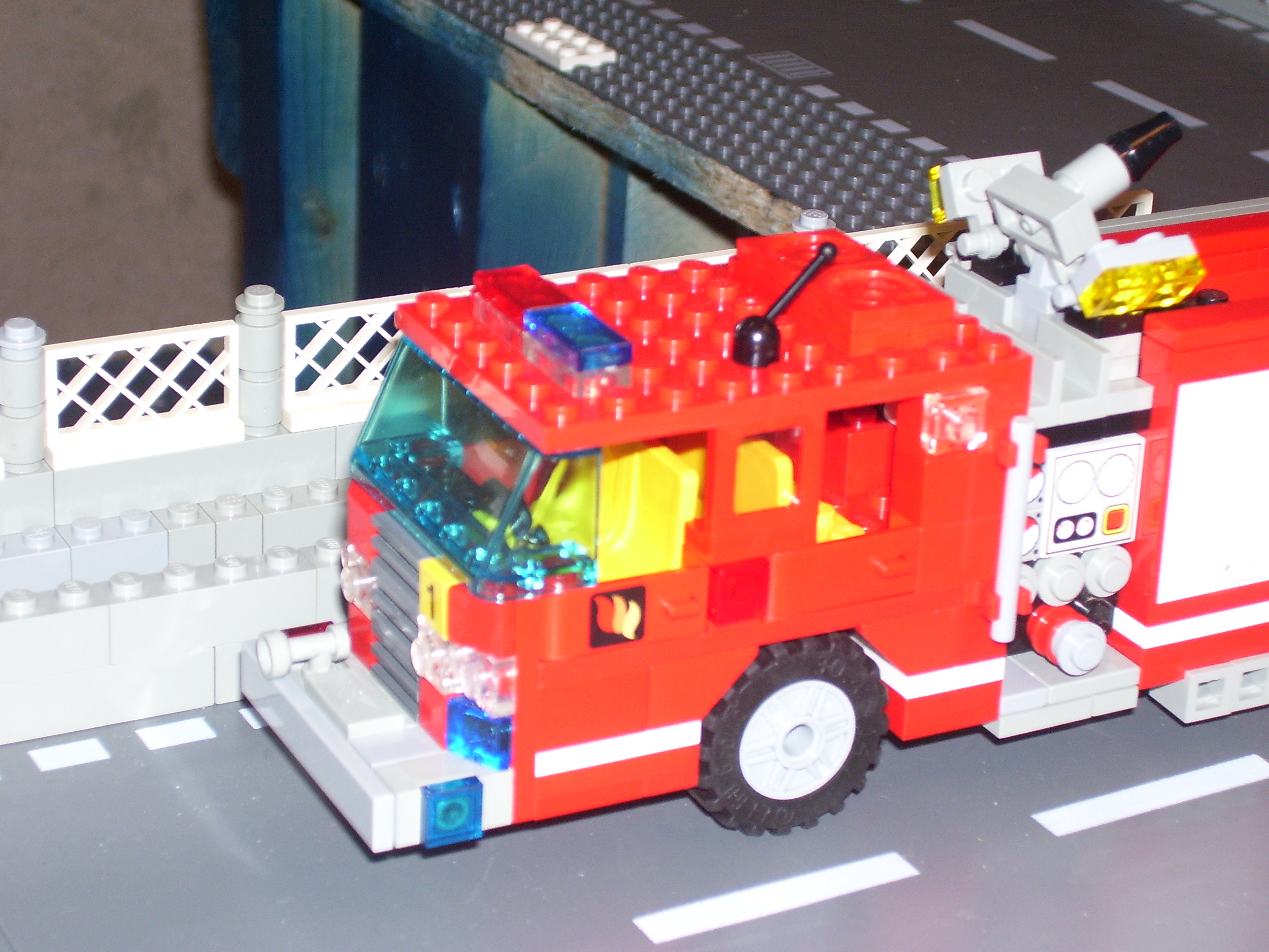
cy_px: 476
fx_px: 3006
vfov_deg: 18.0
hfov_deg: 23.8
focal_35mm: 82
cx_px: 634
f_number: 4.1
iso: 125
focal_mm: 13.5
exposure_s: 1/90
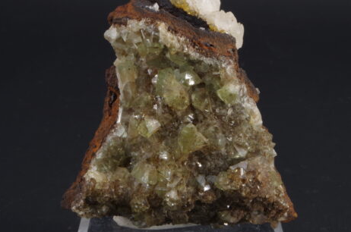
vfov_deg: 18.3
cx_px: 180
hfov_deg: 27.4
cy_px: 102
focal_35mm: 74
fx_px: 720
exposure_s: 1/1.67
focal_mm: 37.5
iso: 100
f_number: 4.5
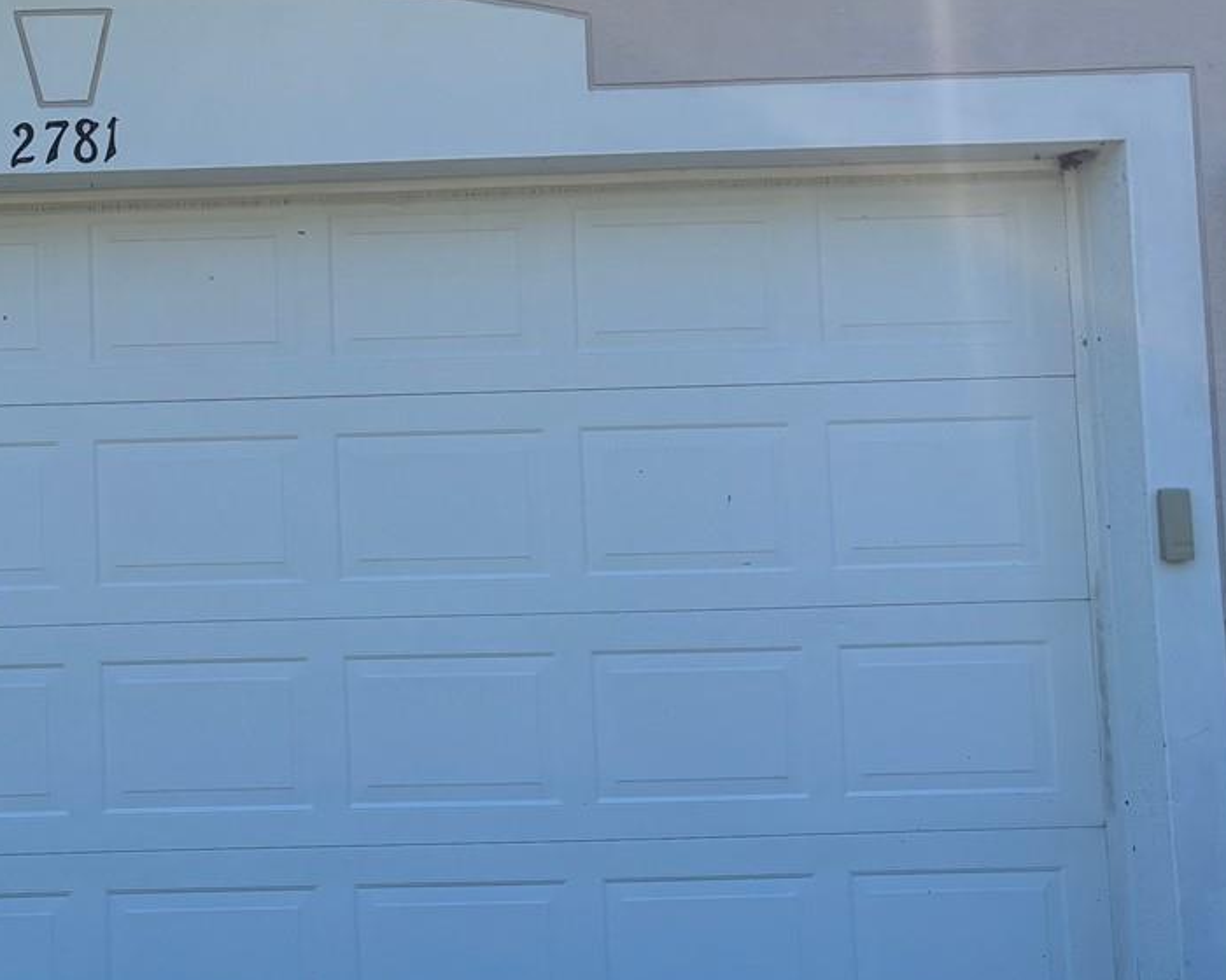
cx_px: 74
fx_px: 2105
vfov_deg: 26.2
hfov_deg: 30.7
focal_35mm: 58
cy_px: 397
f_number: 1.6
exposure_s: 1/1437
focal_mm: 5.96
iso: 50
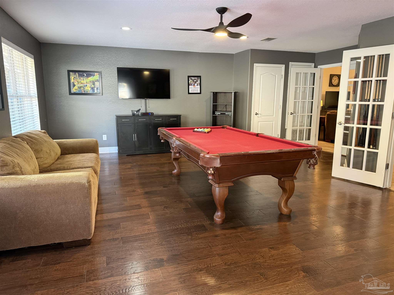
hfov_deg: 71.6
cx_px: 197
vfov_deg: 56.8
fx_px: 273
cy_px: 148
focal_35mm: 24
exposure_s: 1/60
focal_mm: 6.76
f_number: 1.78
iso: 500
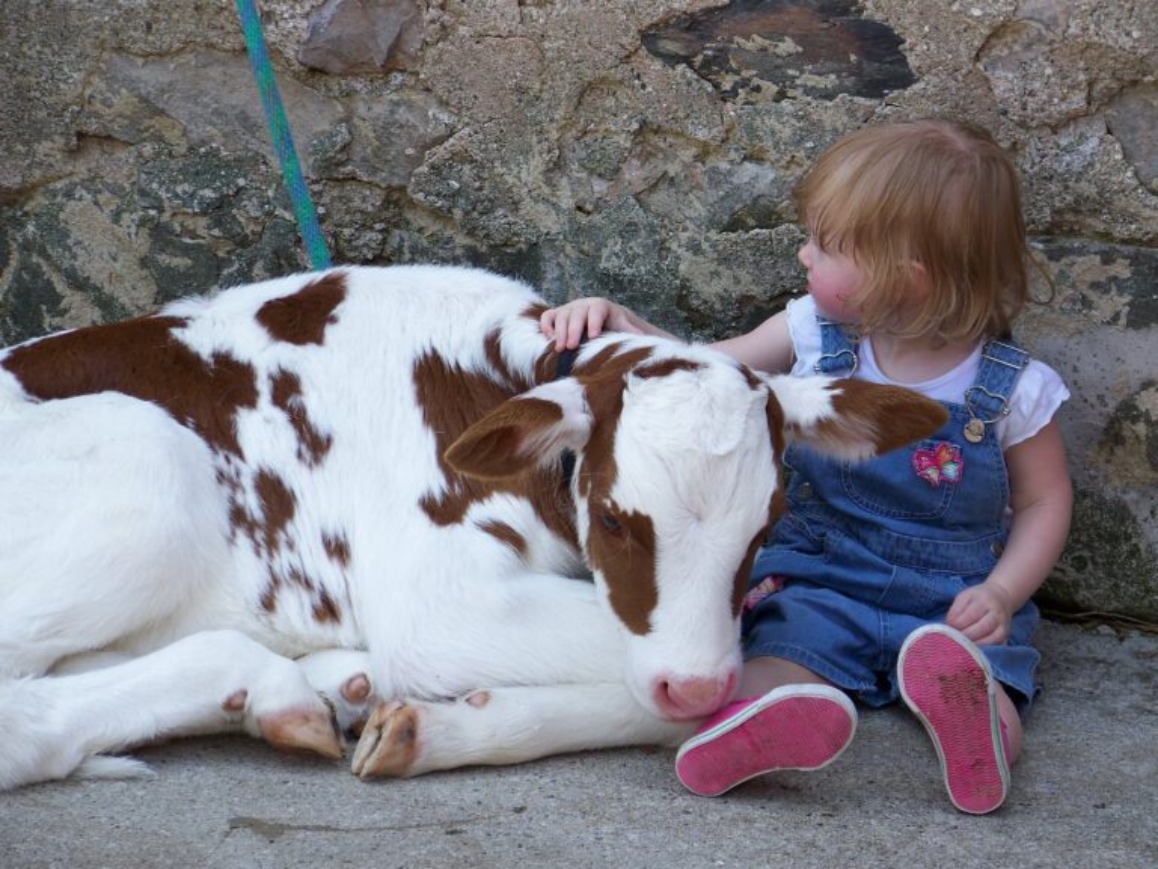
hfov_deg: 10.1
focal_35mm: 196
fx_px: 6557
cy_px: 434
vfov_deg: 7.6
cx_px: 579
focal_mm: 31.6
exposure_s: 1/200
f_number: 3.6
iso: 64
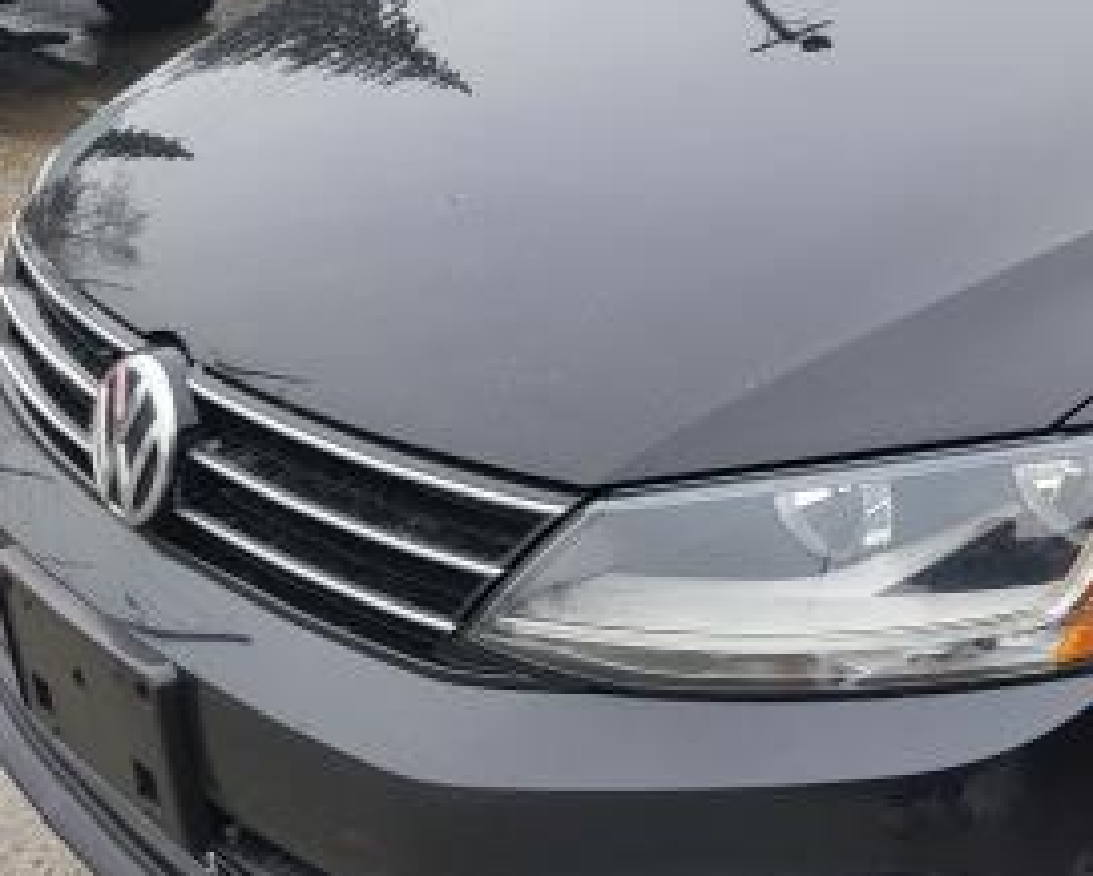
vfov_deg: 25.3
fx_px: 1942
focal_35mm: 60
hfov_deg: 28.9
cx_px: 1162
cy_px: 323
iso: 40
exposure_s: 1/127
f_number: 1.8
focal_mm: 5.4
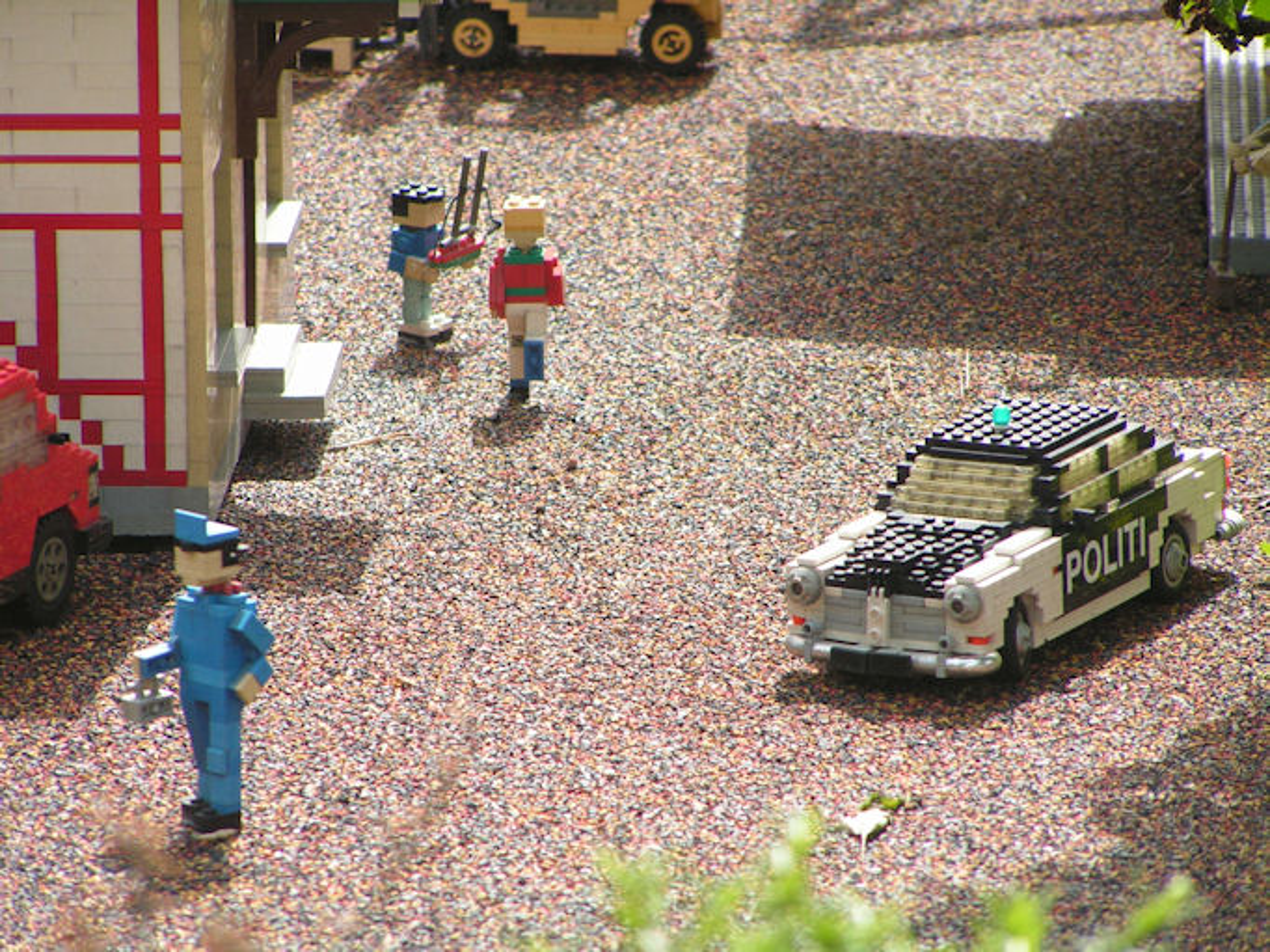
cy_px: 476
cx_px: 635
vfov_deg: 3.9
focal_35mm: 380
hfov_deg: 5.2
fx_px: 13937
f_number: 3.7
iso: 50
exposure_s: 1/400
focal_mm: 63
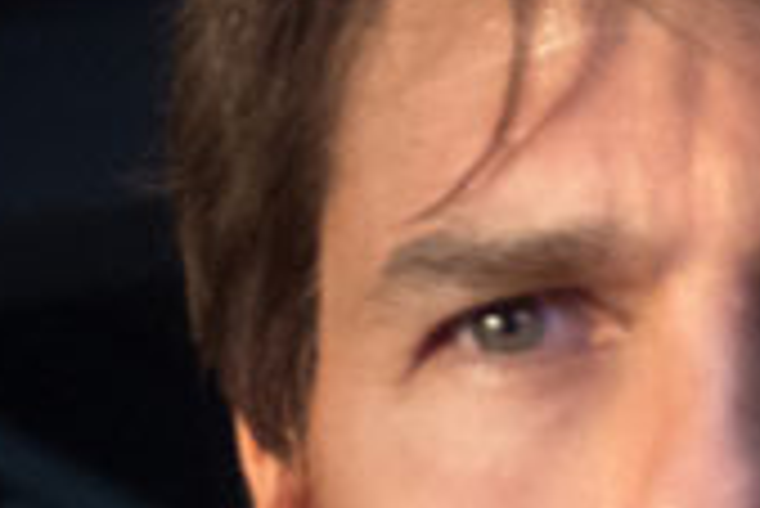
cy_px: 1711
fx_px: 13269
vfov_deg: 2.2
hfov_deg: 3.3
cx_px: 760
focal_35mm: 628
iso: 1600
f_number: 2.8
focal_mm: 55
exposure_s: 1/200
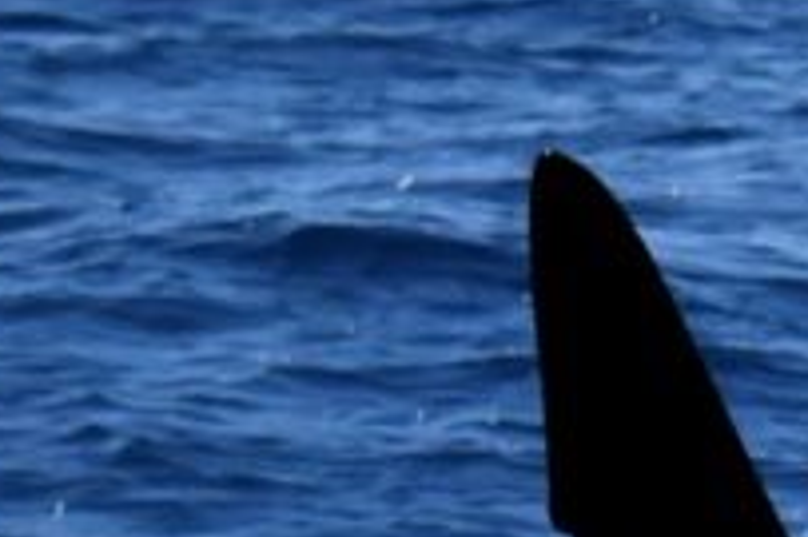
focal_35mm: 947
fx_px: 21237
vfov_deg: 1.4
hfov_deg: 2.2
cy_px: 690
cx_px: 1469
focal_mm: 240
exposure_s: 1/8000
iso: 900
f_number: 5.6
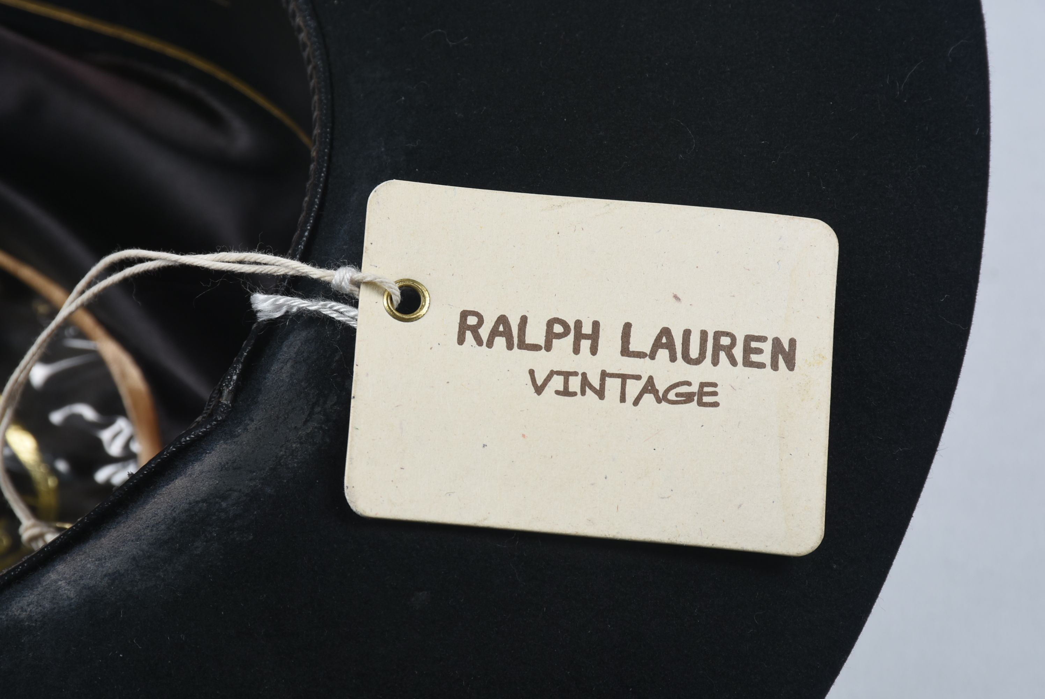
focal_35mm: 210
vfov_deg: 6.6
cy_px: 350
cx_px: 522
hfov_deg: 9.8
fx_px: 6100
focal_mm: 140
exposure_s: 1/125
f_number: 14
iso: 200
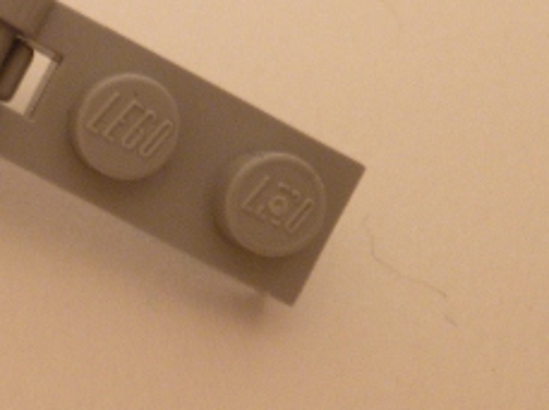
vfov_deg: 23.2
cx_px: -105
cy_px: 175
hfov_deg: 27.2
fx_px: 998
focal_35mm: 63
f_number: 6.3
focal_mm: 4.3
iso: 100
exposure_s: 6
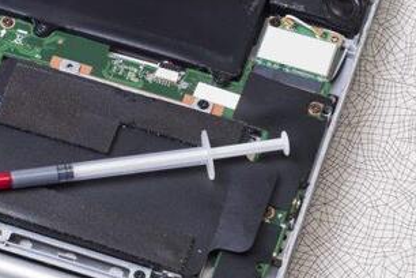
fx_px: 2126
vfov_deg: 7.5
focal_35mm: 184
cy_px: 54
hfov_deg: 11.1
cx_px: 3
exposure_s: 1/160
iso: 100
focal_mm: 50
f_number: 10
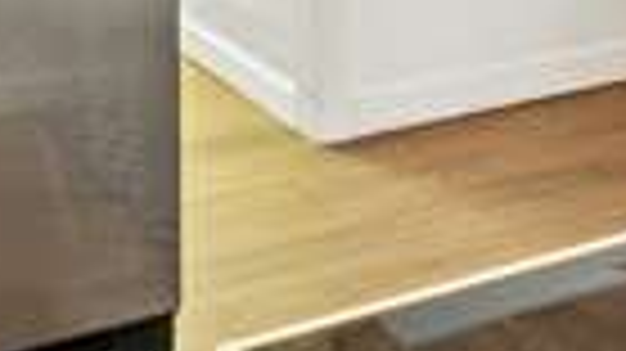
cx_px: 142
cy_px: -477
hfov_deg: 25.8
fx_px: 1344
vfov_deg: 12.1
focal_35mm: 81
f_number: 8
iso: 100
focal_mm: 14
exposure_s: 2
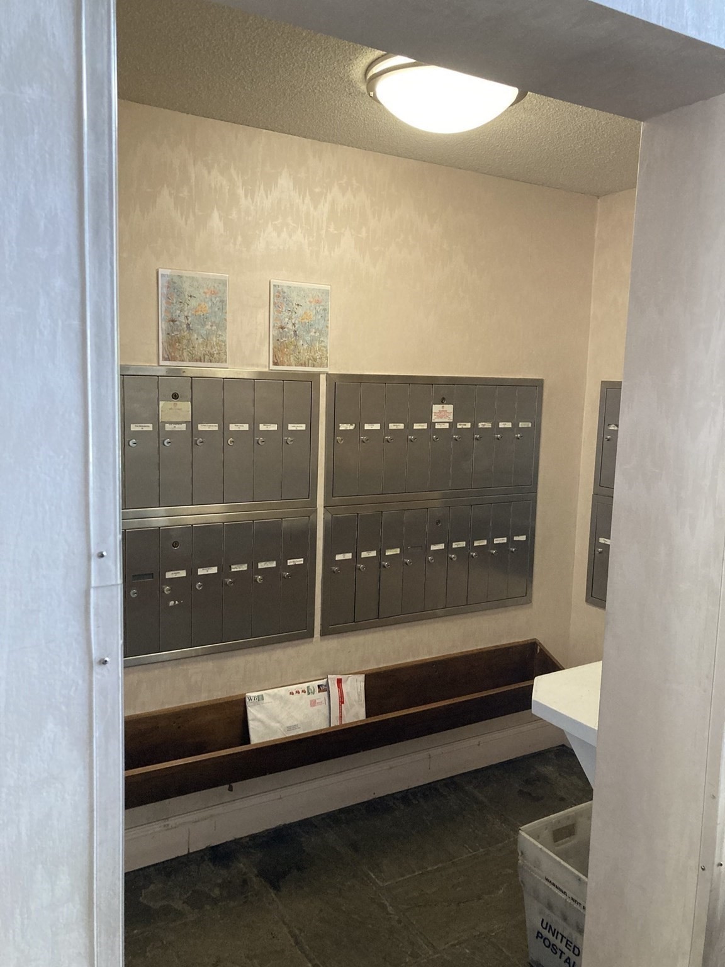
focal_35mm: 28
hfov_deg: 49.7
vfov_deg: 63.4
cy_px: 484
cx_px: 362
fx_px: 782
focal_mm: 3.99
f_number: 1.8
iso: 320
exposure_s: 1/60
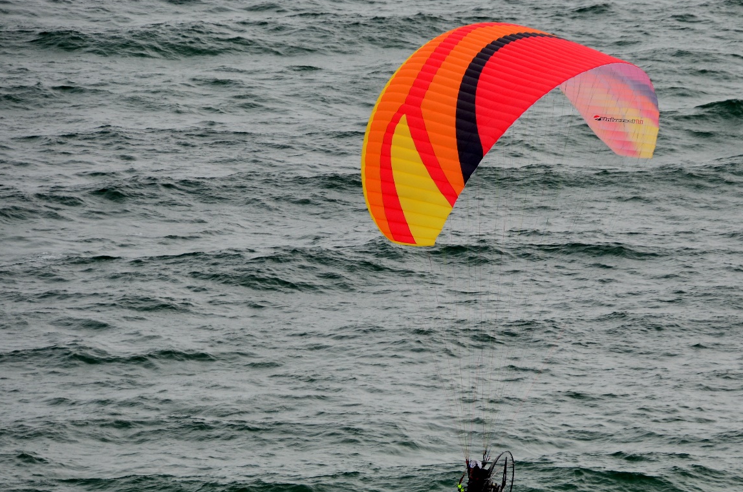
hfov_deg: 5.8
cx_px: 492
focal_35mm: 355
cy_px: 271
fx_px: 7312
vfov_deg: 3.9
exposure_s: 1/2000
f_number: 6
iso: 400
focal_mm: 170
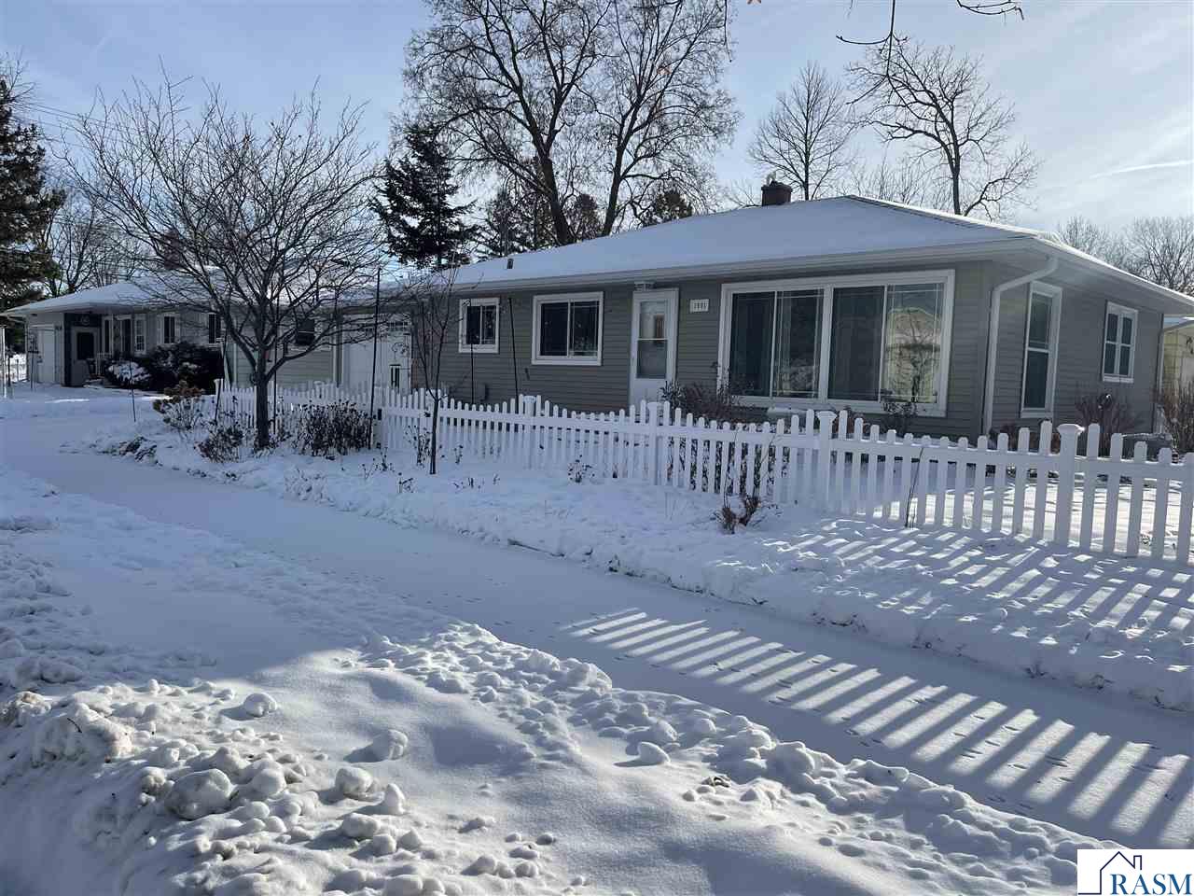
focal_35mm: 25
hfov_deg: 69.4
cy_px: 448
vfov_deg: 54.9
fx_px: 862
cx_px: 597
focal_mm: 5.1
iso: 32
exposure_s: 1/4902
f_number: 1.6
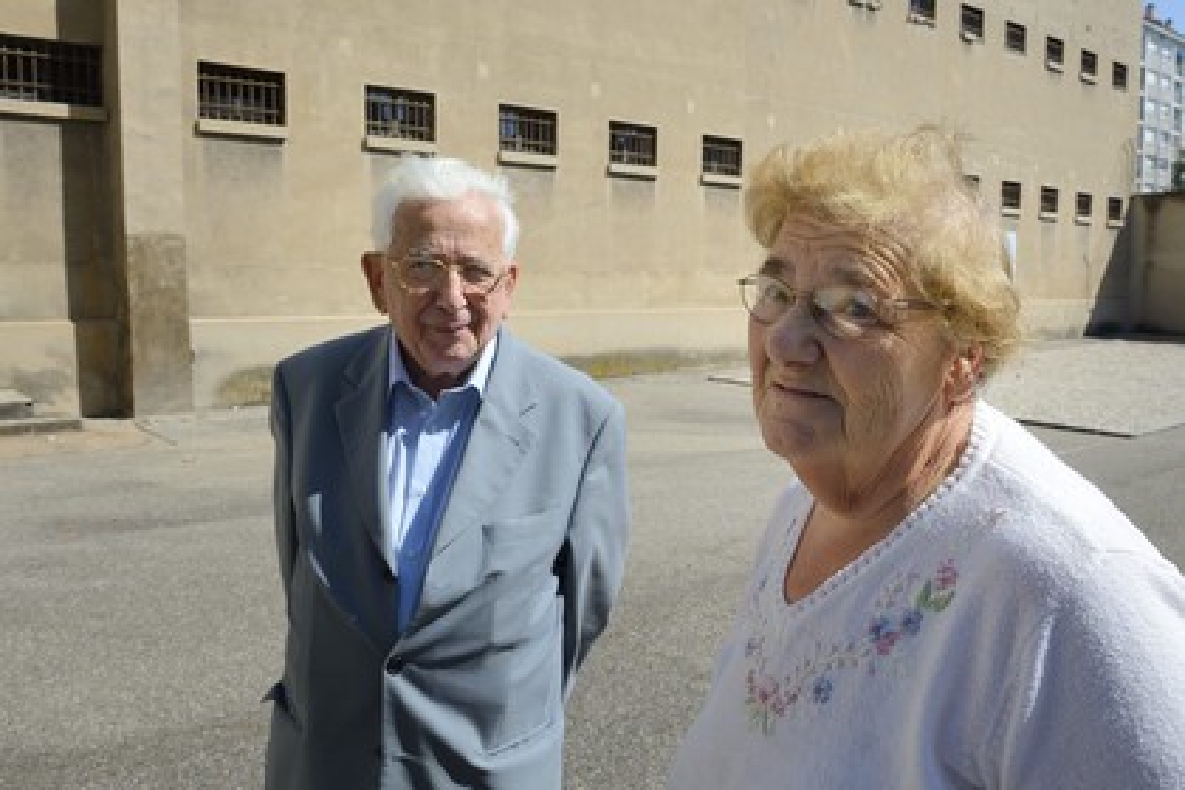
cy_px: 395
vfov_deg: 47.9
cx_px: 592
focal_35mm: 27
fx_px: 889
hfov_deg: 67.4
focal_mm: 27
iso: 200
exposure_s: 1/200
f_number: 13
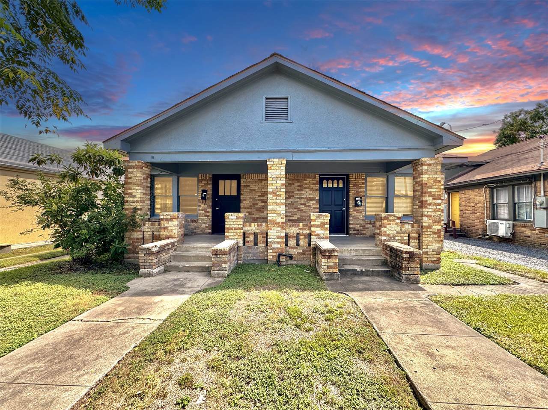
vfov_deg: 85.6
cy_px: 205
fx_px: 222
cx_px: 274
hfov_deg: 102.1
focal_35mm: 14
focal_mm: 2.22
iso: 40
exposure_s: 1/362
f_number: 2.2
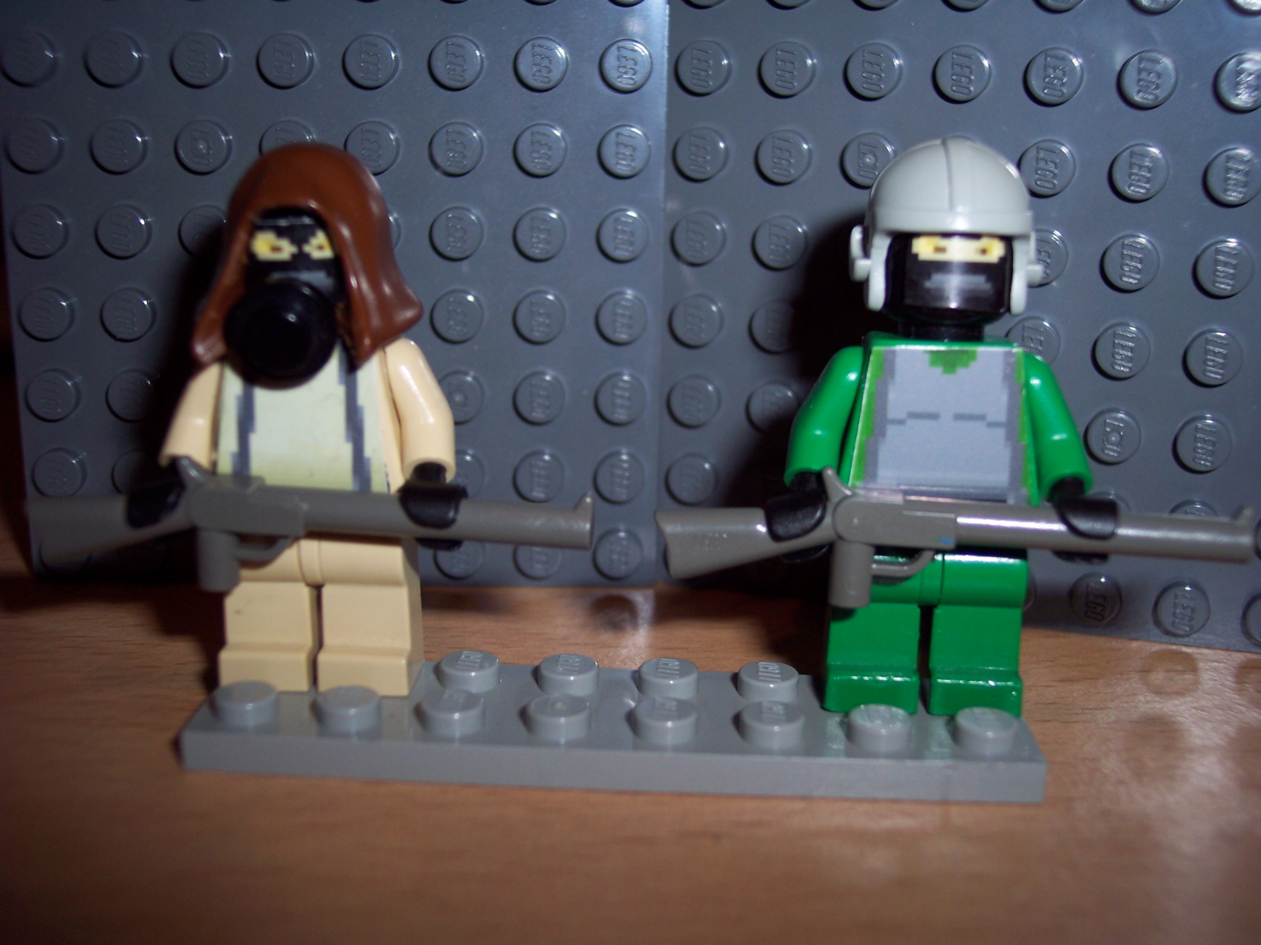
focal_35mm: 40
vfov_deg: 36.0
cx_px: 644
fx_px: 1457
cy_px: 482
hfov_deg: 46.8
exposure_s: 1/60
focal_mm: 8
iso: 100
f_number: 2.8
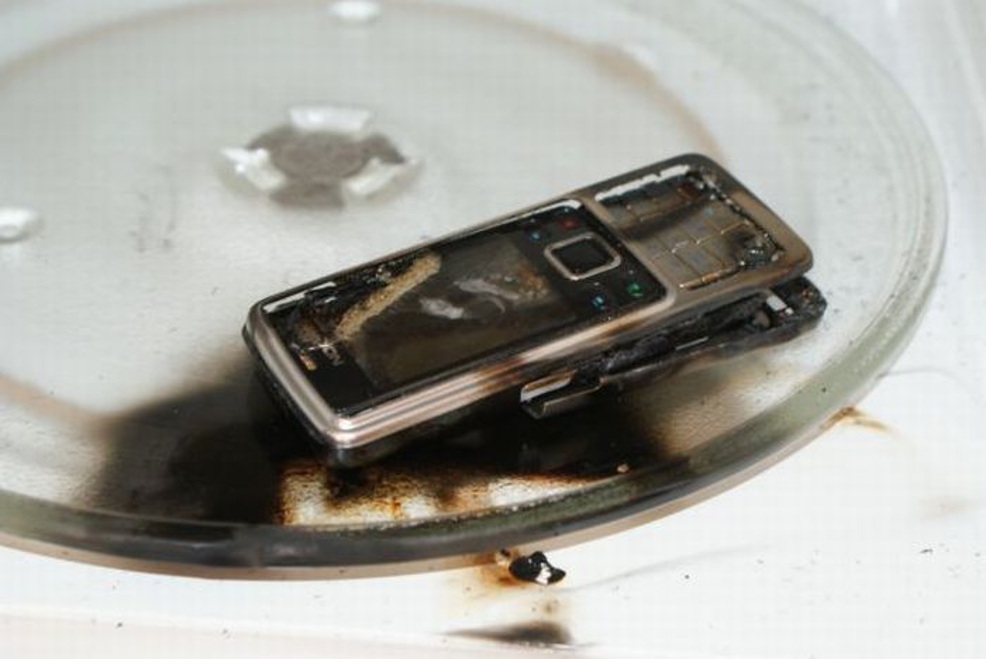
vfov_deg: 20.2
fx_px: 1850
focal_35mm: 68
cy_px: 330
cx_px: 493
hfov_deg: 29.8
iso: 400
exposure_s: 1/60
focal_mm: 45
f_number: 6.3
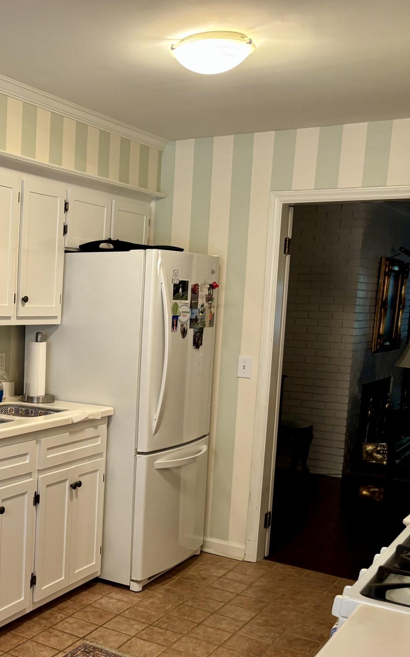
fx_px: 787
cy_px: 385
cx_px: -20
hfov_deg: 27.2
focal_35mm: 44
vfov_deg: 45.1
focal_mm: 5.96
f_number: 1.6
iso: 160
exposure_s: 1/60
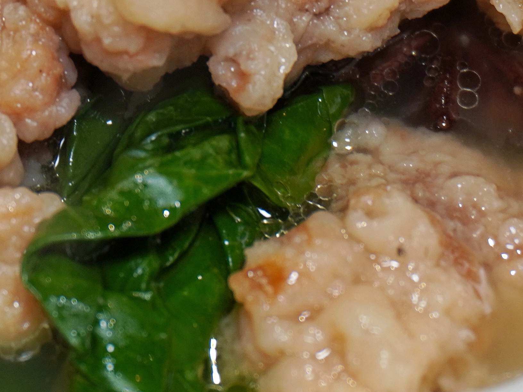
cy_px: -118
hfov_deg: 9.4
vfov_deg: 7.1
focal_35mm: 207
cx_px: -110
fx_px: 3124
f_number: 5.6
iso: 160
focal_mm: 39
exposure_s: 1/60
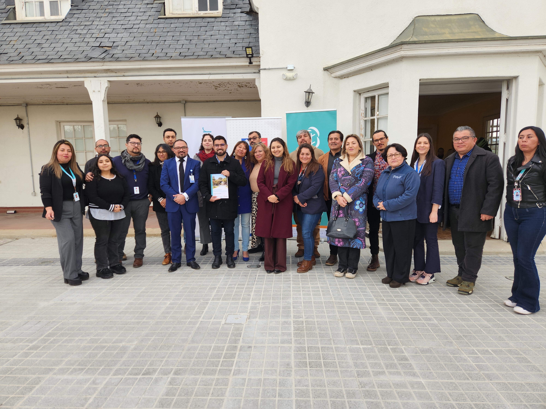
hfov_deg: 73.9
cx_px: 273
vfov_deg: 58.9
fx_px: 363
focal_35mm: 23
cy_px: 204
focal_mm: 5.4
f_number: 1.8
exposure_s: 1/180
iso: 25
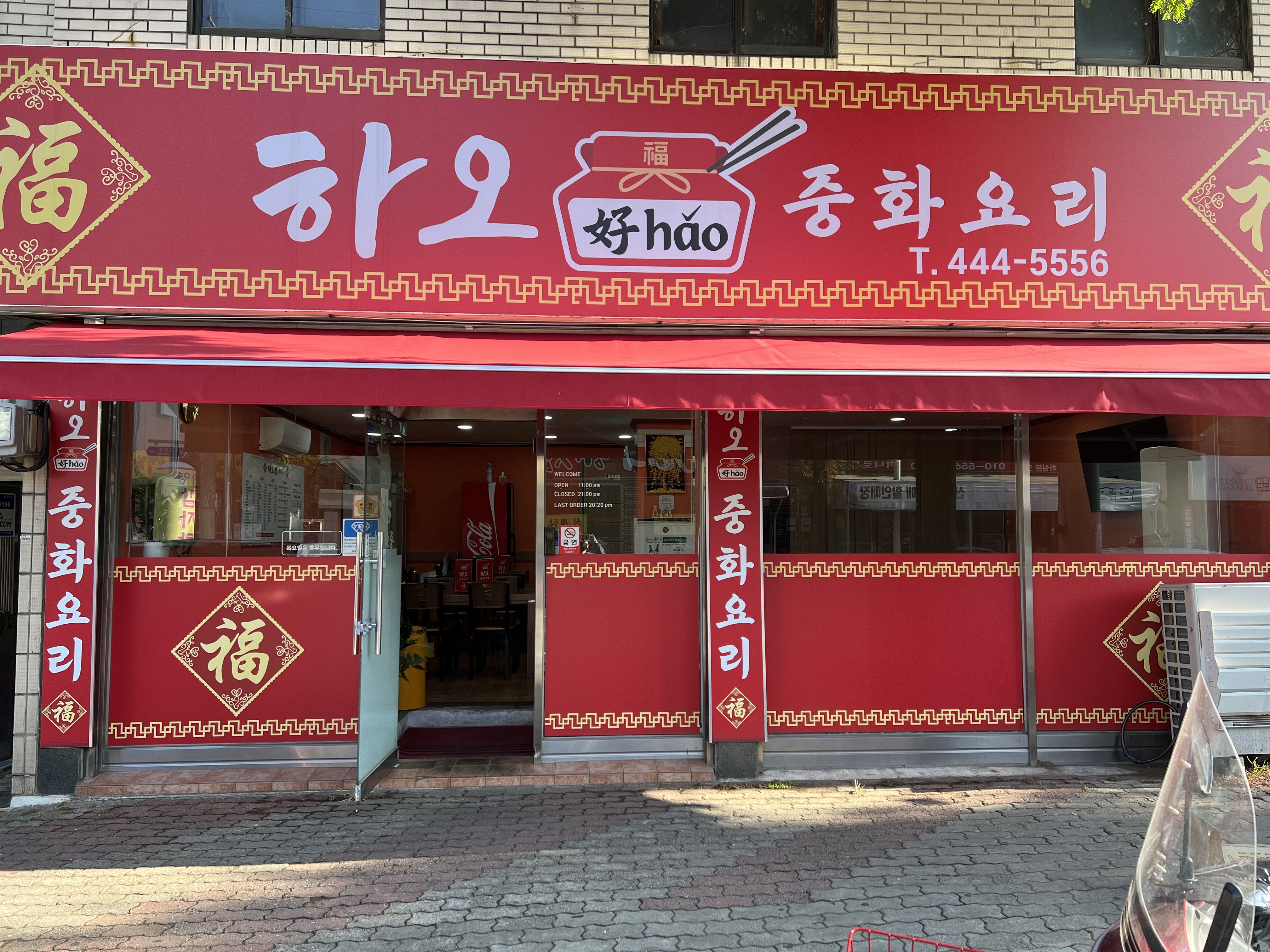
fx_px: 954
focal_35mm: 26
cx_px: 635
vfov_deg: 53.1
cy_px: 476
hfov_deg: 67.3
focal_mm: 5.7
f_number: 1.5
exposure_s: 1/443
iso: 50
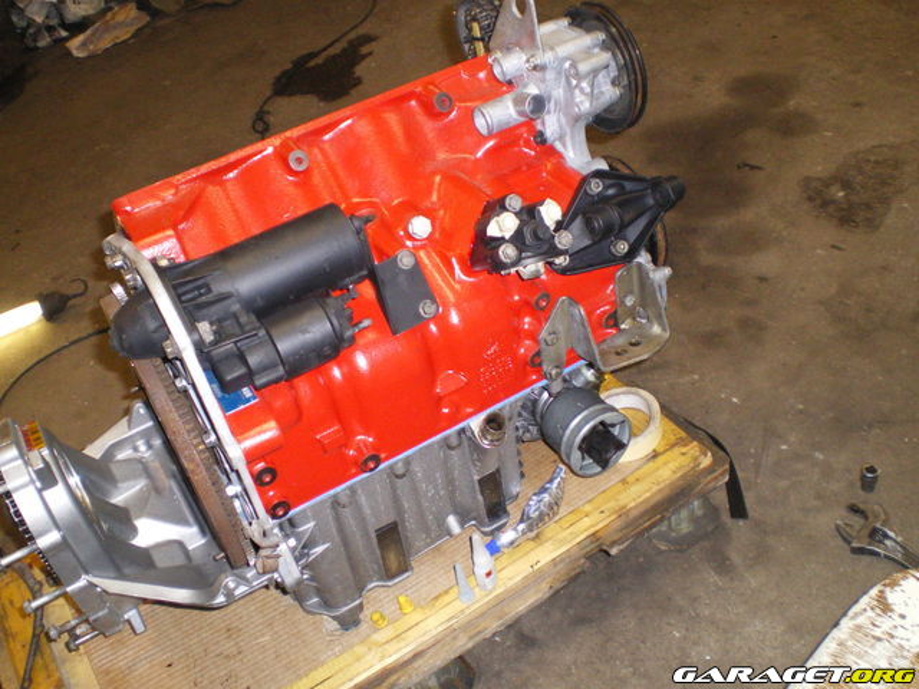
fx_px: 1009
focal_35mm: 38
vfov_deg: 37.7
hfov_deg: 49.0
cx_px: 460
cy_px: 344
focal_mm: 6.3
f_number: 3.1
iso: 400
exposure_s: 1/50
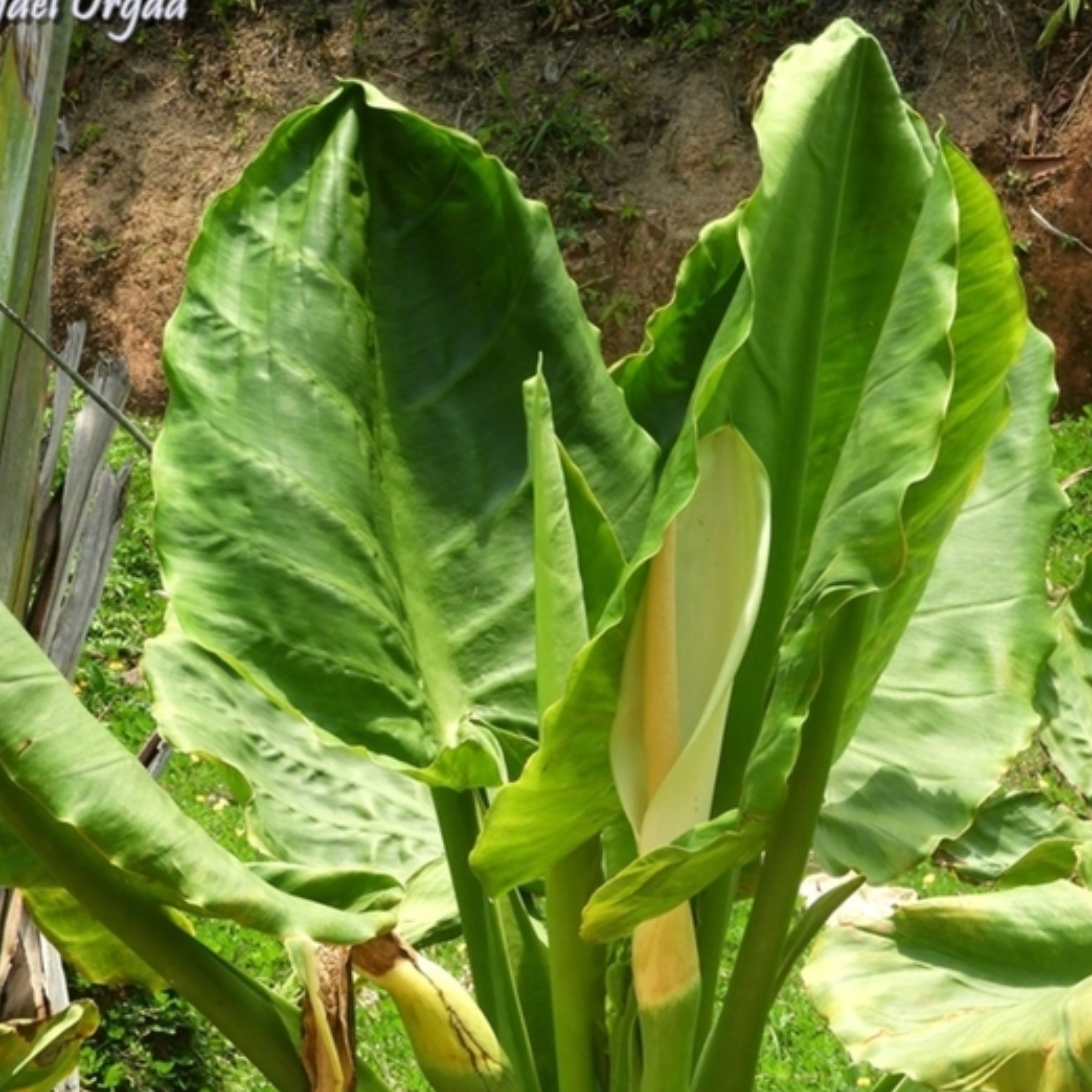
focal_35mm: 367
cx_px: 594
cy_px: 877
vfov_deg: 4.8
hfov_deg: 4.8
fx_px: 13098
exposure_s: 1/125
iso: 110
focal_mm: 44.8
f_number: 5.5
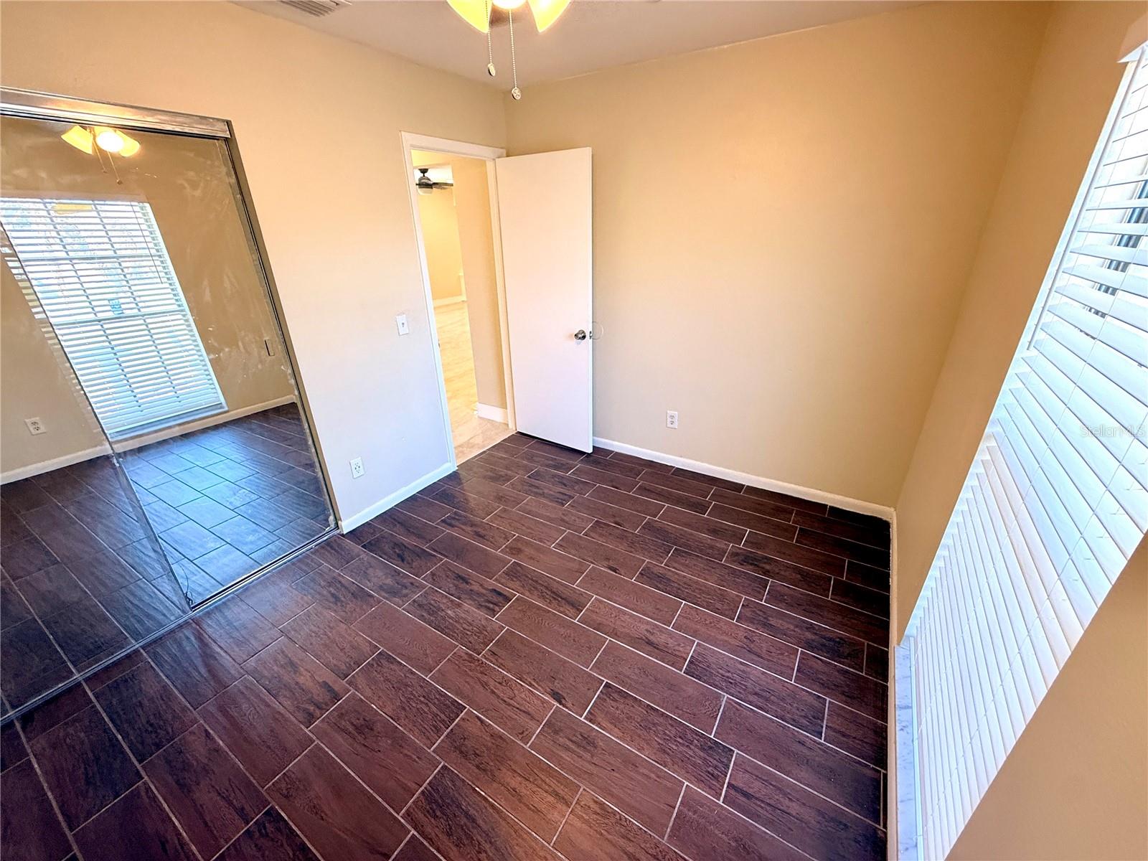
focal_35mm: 14
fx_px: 464
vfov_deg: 85.7
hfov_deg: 102.1
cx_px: 574
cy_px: 430
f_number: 2.2
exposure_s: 1/120
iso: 200
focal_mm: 2.22
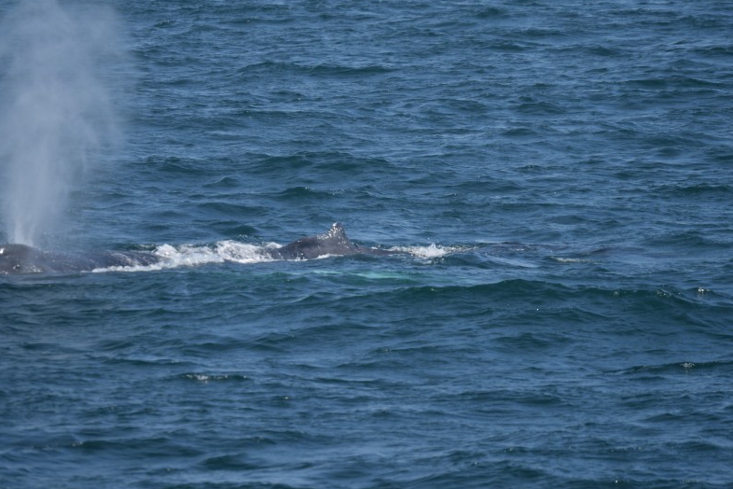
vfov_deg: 3.8
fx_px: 7343
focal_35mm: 361
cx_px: 366
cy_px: 207
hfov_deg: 5.7
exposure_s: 1/1600
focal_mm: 175
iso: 200
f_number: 5.6
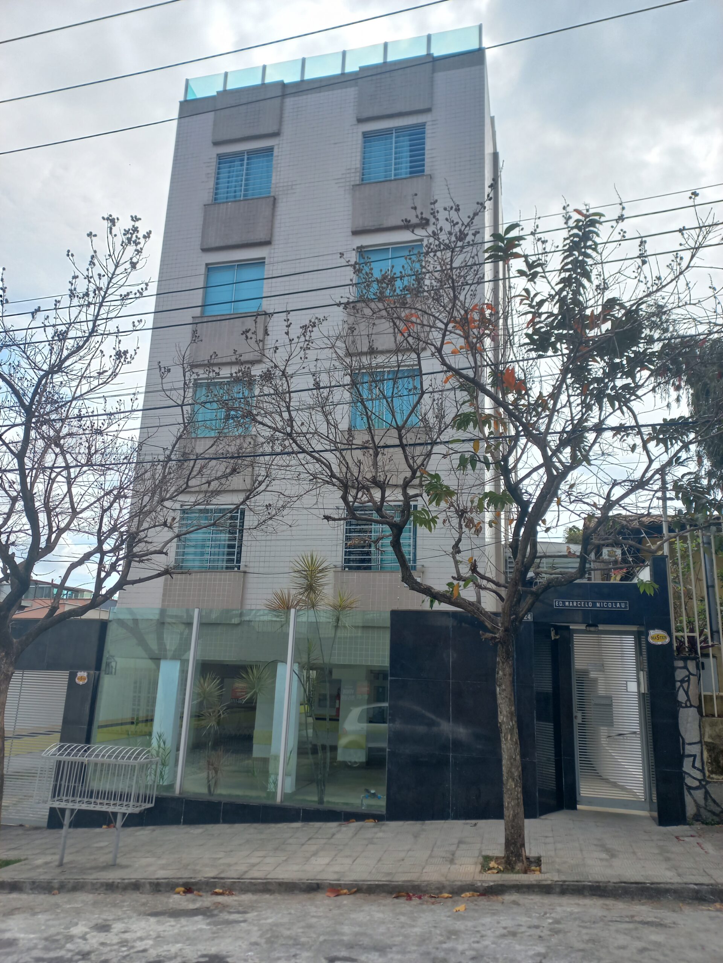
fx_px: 696
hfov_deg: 54.9
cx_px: 362
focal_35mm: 25
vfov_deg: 69.4
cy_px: 482
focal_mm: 4.6
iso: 25
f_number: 1.8
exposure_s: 1/365
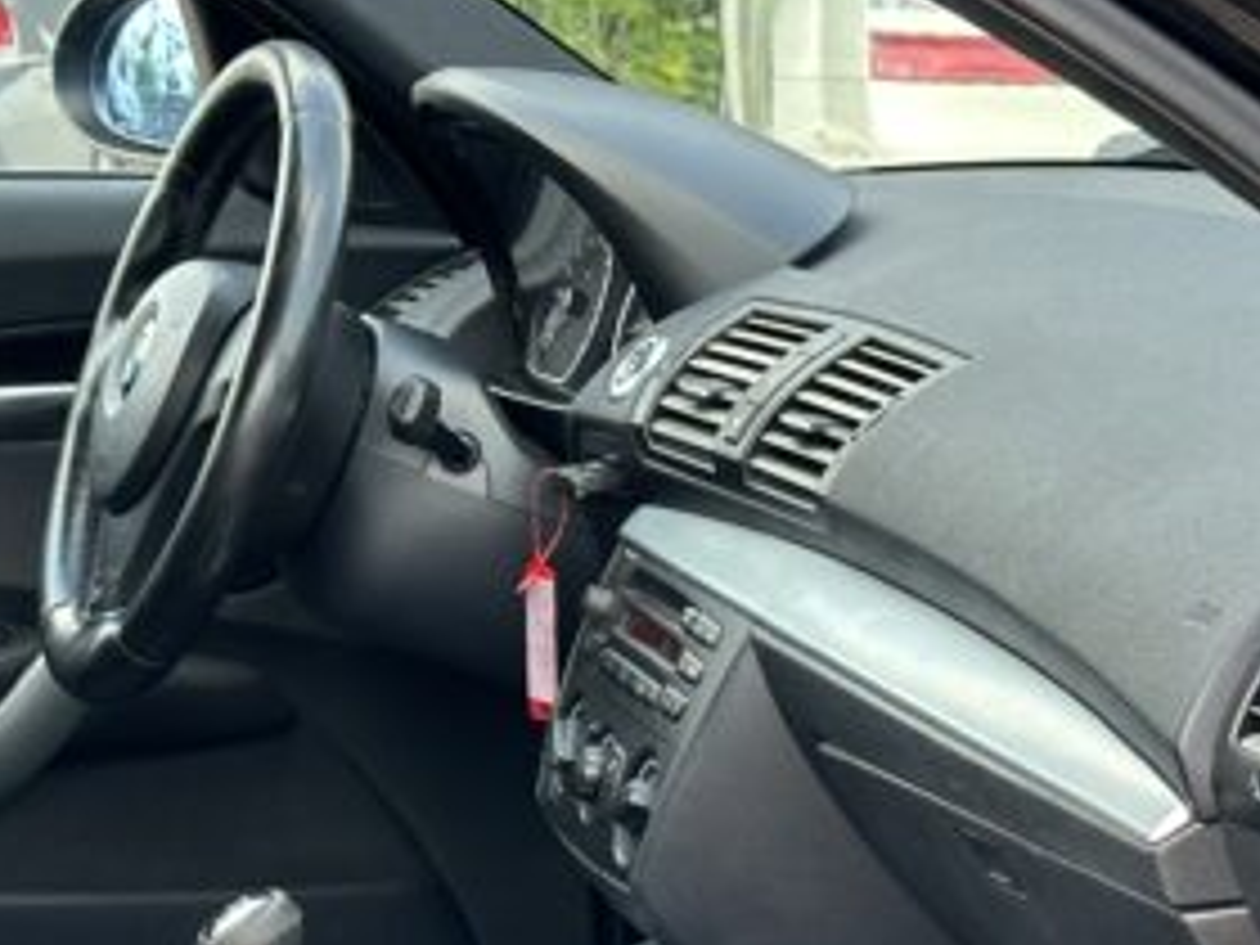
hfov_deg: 14.4
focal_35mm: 137
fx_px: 4987
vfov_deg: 10.7
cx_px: 486
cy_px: 1040
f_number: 1.78
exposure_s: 1/163
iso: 64
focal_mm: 6.86
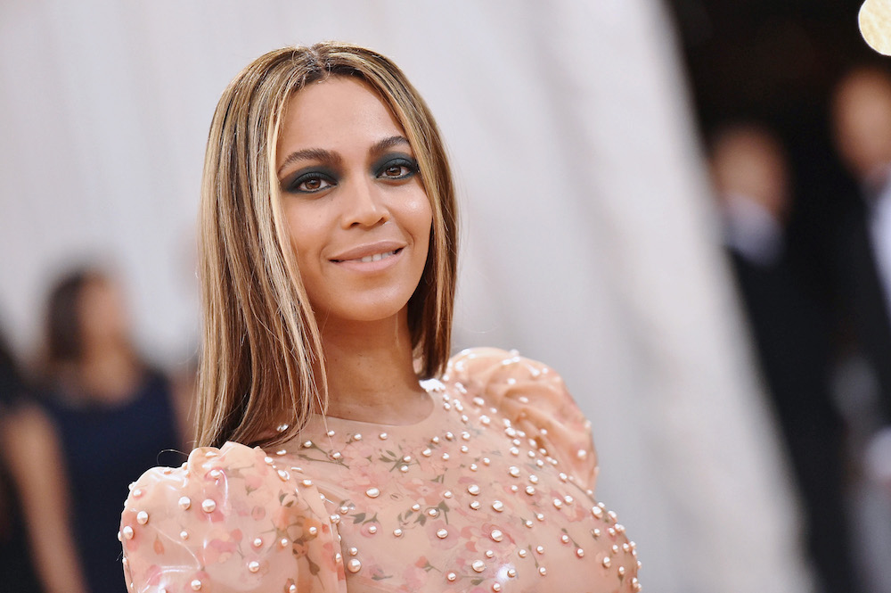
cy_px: 296
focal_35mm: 200
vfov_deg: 6.9
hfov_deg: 10.3
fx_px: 4946
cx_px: 446
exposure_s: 1/800
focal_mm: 200
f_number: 3.2
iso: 3200
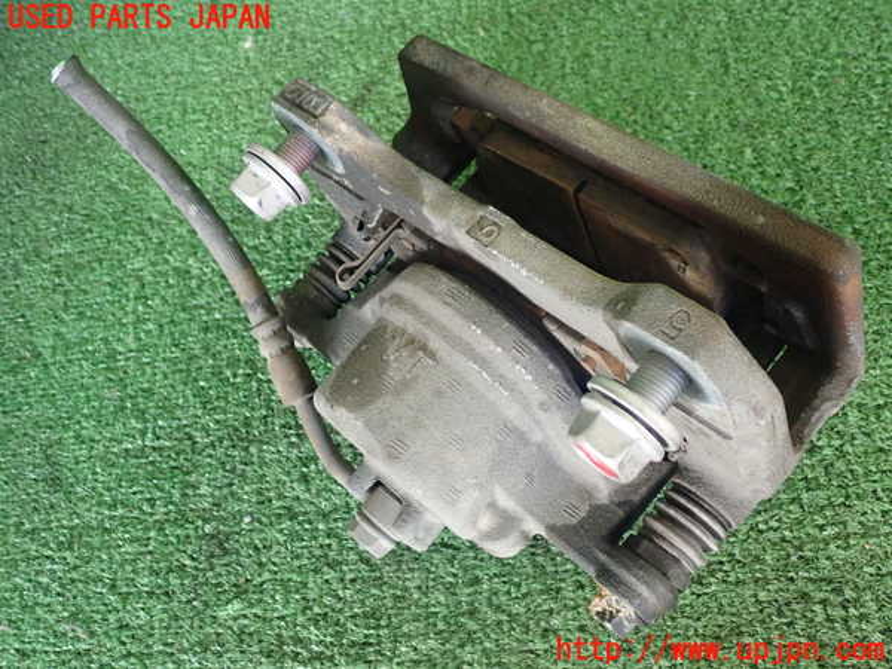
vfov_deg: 40.7
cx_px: 446
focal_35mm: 35
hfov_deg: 52.6
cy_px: 334
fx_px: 902
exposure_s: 1/125
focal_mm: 6.42
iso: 800
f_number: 2.6
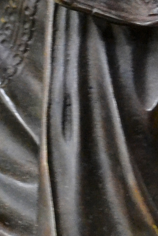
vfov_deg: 8.1
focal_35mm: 247
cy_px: -133
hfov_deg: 5.6
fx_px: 1626
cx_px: 131
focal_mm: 34
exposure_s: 1/60
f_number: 5.6
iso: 3200
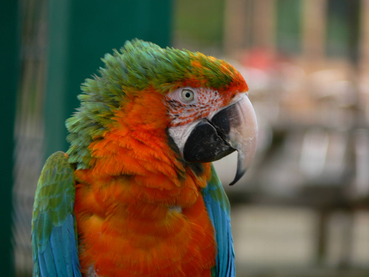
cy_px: 138
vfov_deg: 3.5
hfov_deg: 4.7
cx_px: 184
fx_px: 4477
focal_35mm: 420
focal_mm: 88.8
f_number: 4
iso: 80
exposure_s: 1/100
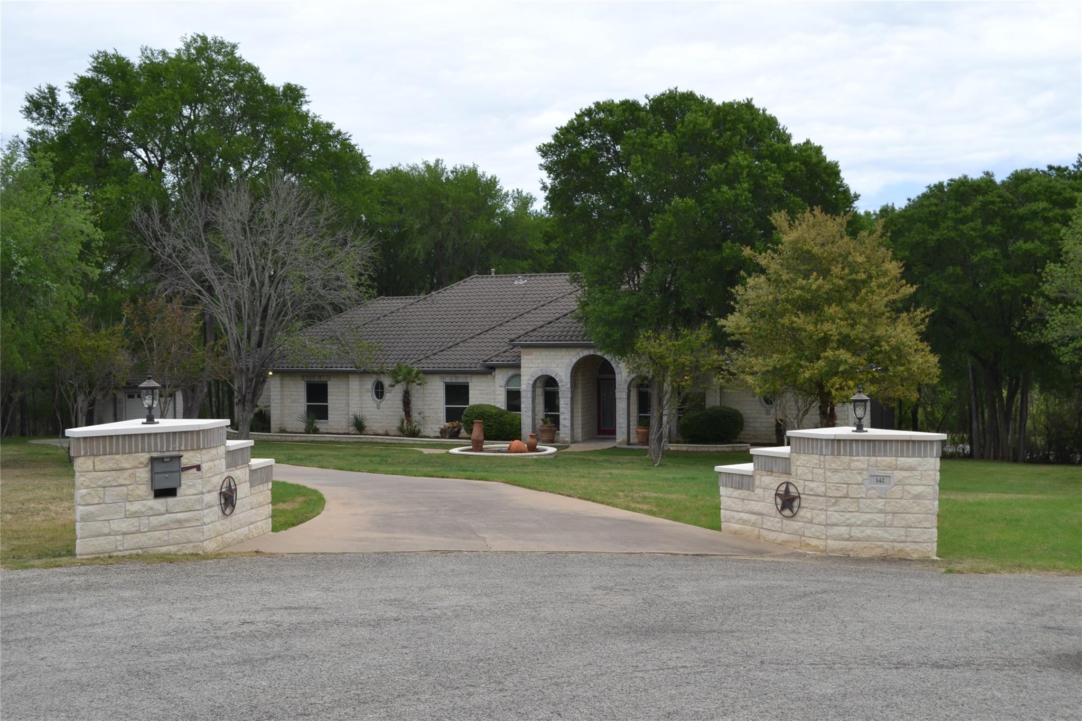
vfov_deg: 31.9
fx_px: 1262
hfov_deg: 46.4
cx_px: 541
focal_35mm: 42
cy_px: 360
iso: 100
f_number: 7.1
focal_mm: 28
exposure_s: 1/200
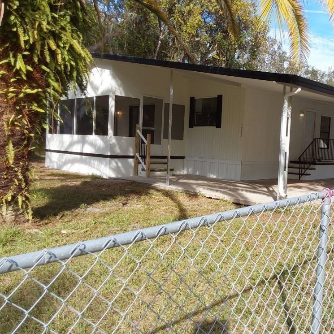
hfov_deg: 47.6
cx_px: 225
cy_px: 170
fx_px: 371
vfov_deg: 48.4
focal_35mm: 34
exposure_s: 1/851
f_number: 1.9
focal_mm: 2.91
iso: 50
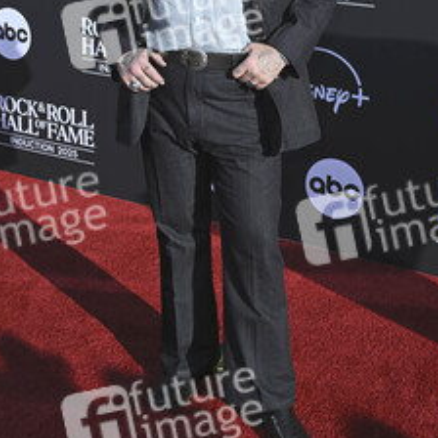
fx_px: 759
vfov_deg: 31.7
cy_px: 121
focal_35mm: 53
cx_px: 219
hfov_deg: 32.2
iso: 160
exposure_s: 1/320
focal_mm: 35
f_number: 10
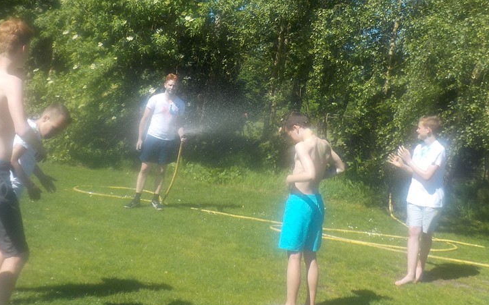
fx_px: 600
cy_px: 96
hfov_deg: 44.4
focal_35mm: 45
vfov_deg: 28.3
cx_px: 244
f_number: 3.3
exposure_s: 1/800
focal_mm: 4.1
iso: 125
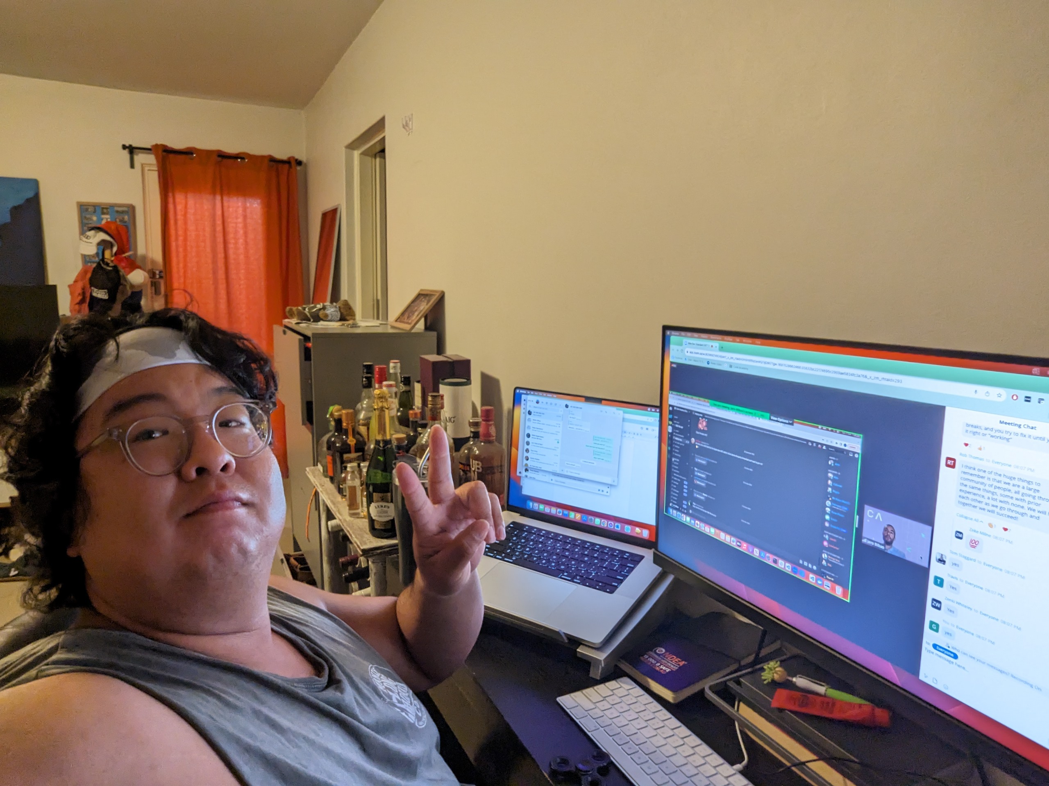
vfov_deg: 63.4
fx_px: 636
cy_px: 393
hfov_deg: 79.0
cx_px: 524
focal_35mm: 21
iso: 100
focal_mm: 2.74
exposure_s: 1/15.5
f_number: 2.2
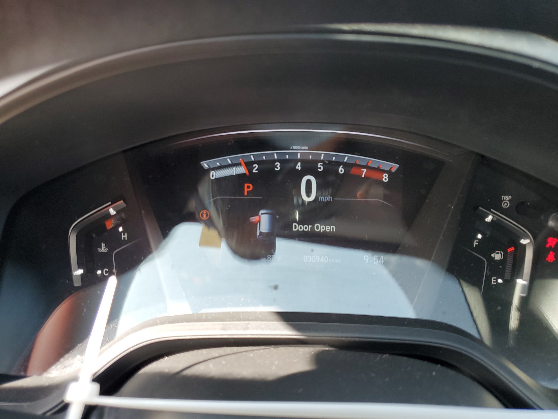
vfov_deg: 53.1
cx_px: 279
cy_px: 210
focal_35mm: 26
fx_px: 419
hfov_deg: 67.3
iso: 71
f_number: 1.5
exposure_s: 1/120
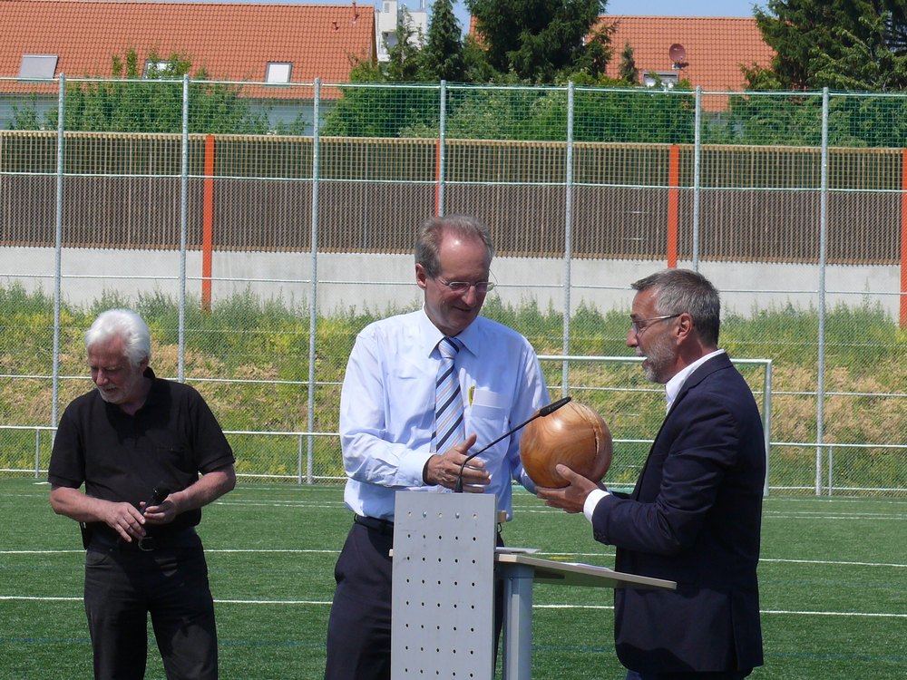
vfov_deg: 10.4
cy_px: 340
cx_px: 454
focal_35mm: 142
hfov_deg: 13.9
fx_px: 3721
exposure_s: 1/500
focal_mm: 21.2
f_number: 5.6
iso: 100
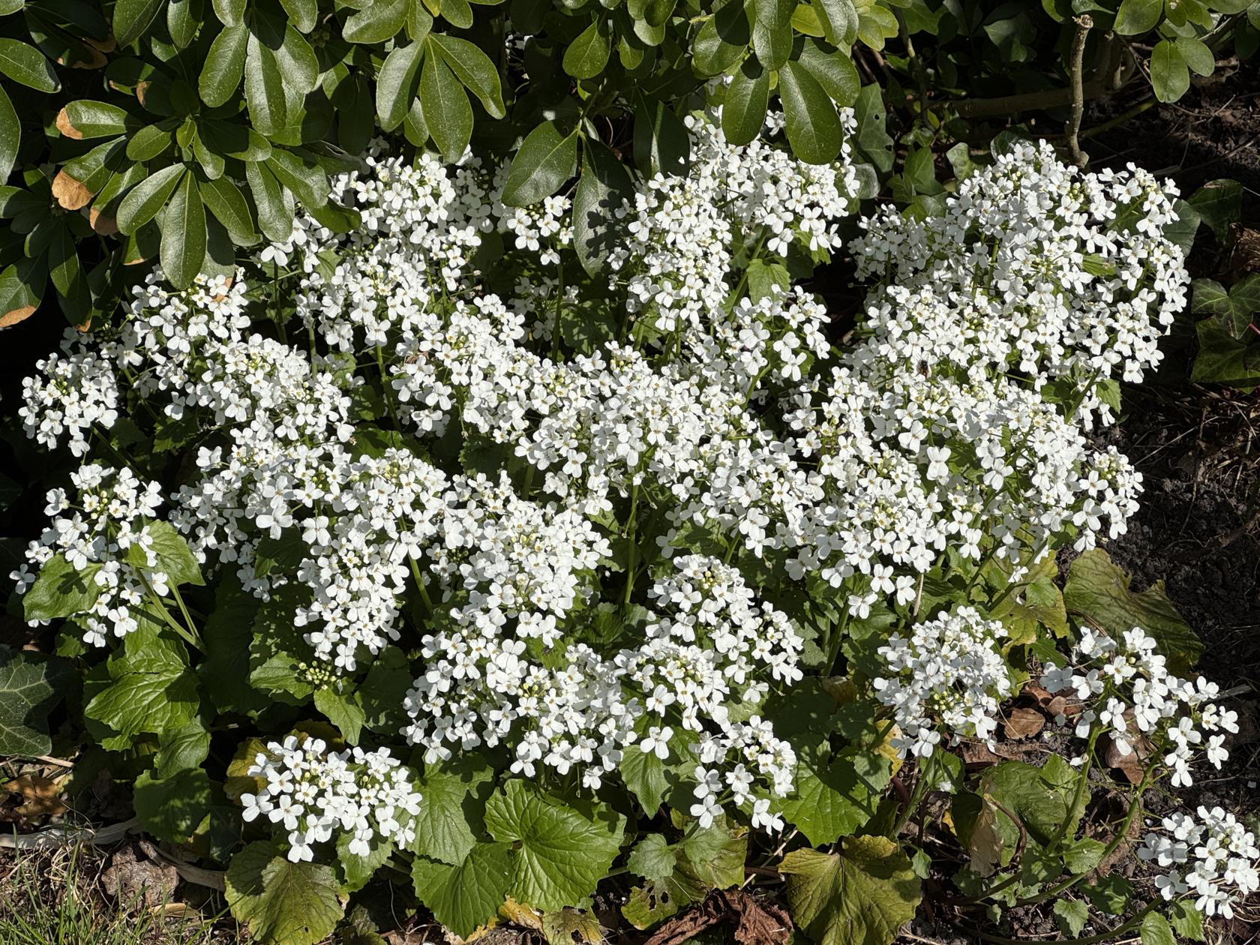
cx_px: 630
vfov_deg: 19.1
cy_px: 472
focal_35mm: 77
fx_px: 2803
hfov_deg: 25.3
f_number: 2.8
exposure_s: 1/1357
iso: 25
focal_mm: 9
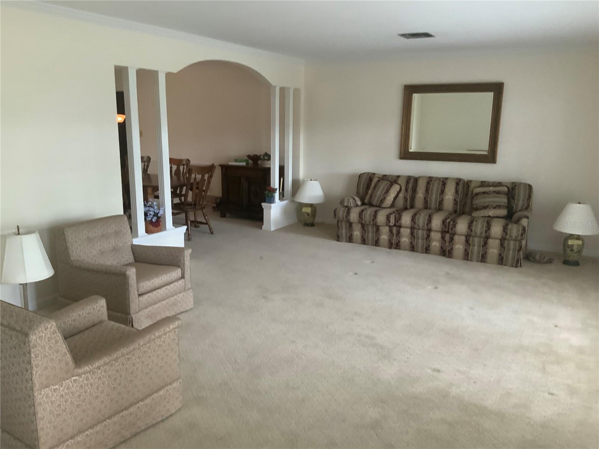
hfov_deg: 61.7
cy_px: 224
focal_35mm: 29
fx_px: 502
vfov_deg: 48.2
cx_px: 300
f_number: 1.8
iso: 200
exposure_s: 1/40
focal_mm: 3
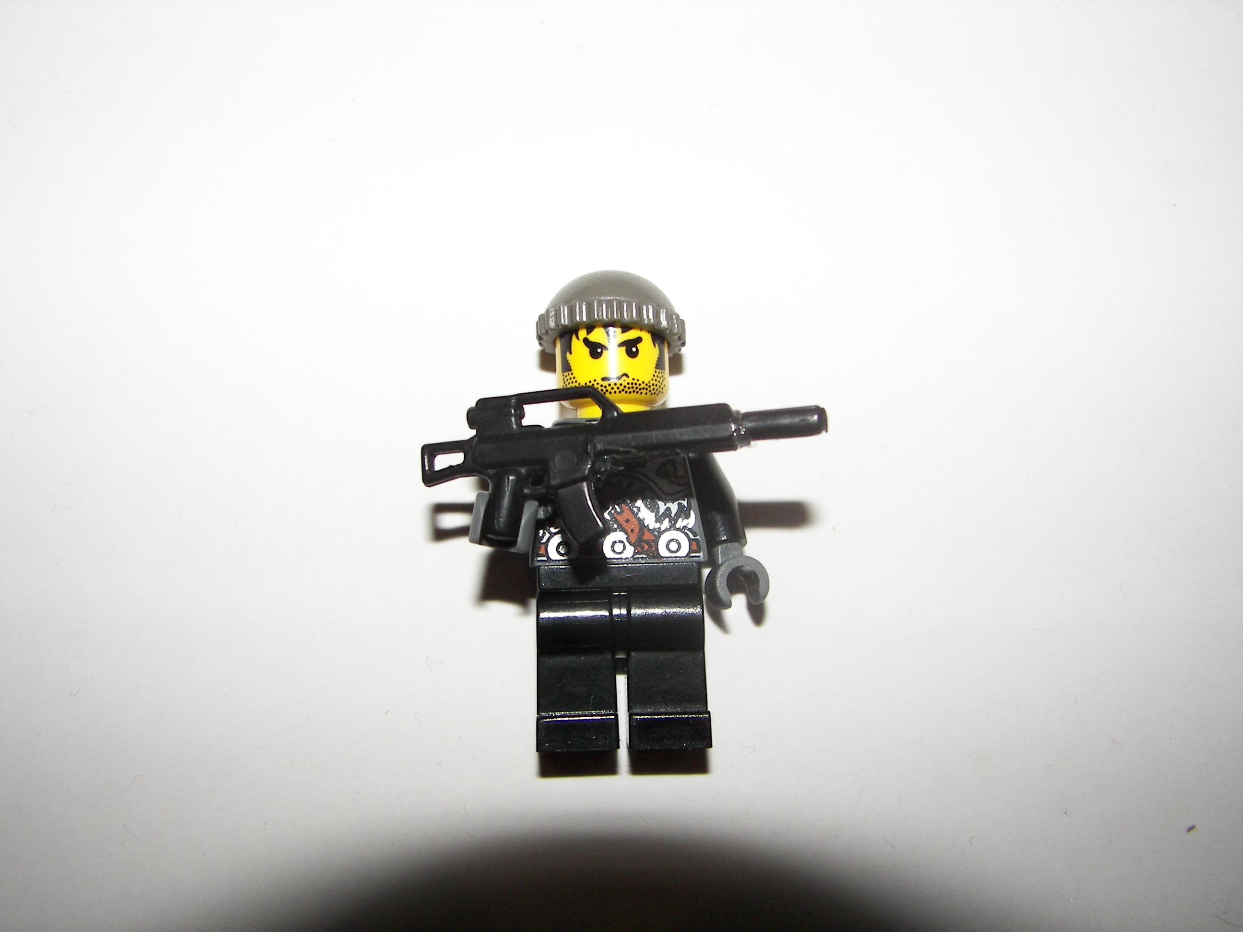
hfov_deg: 51.4
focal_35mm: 36
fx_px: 1293
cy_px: 466
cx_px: 622
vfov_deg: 39.7
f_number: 2.8
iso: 100
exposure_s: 1/30
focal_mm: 6
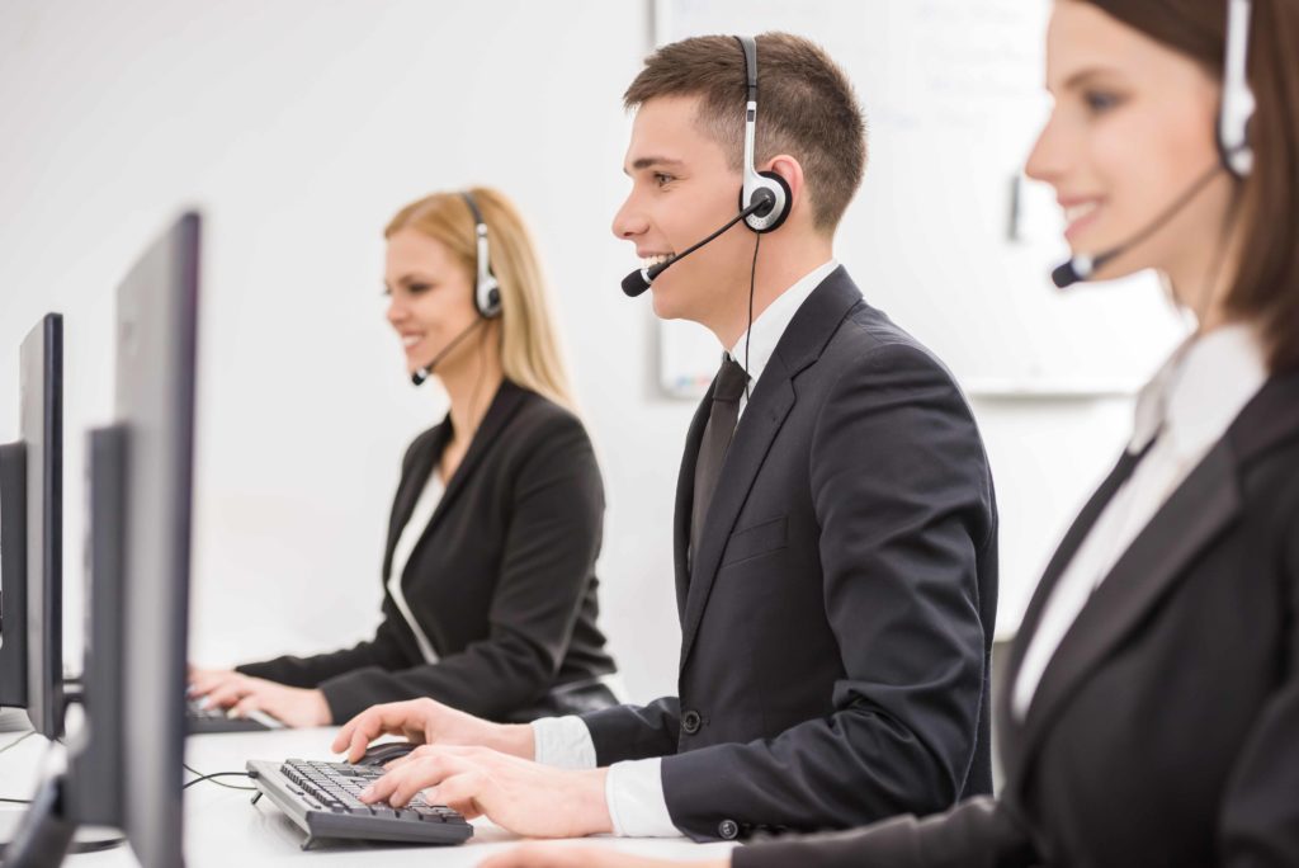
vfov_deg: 16.1
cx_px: 650
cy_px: 434
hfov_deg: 23.9
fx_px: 3069
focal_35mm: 85
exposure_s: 1/320
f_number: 3.2
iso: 400
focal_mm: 85
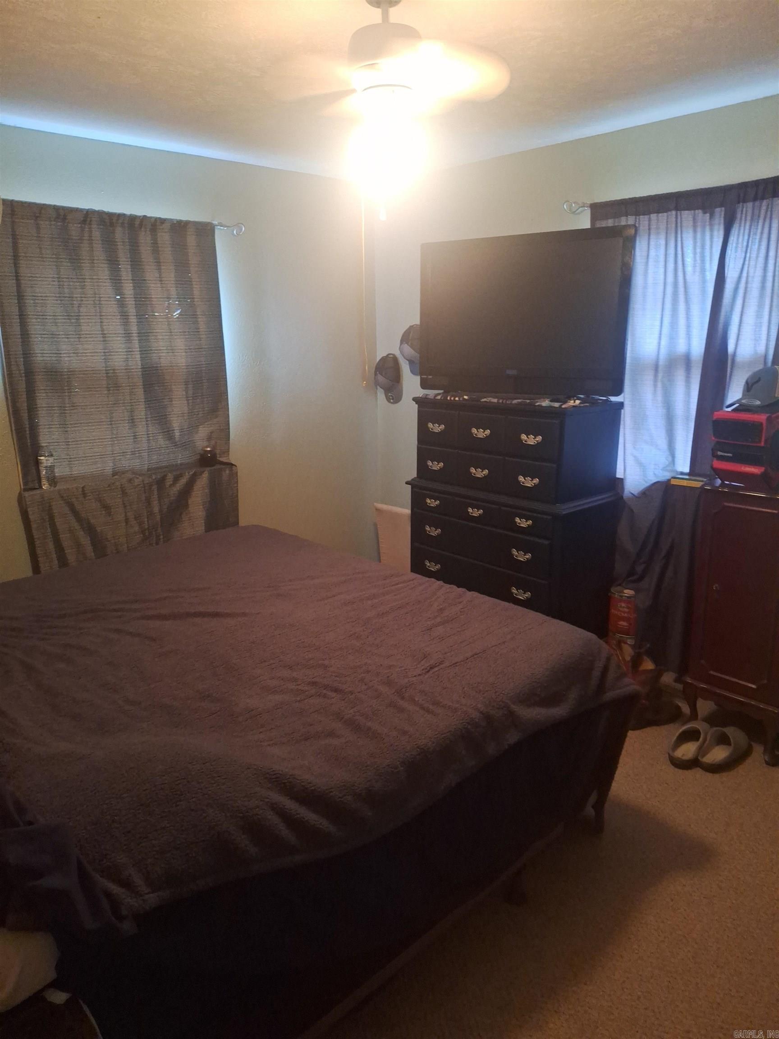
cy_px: 520
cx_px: 390
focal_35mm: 23
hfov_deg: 58.9
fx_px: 690
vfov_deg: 73.9
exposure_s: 1/20
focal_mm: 5.54
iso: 579
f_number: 1.8
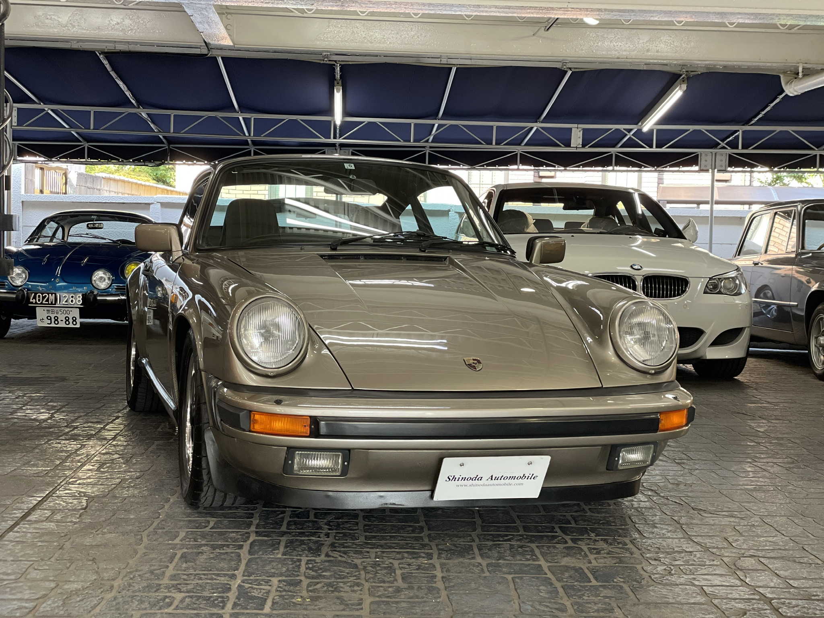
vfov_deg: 28.0
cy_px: 309
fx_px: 1238
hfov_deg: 36.8
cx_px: 412
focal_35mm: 52
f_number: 2
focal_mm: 6
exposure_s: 1/100
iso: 125
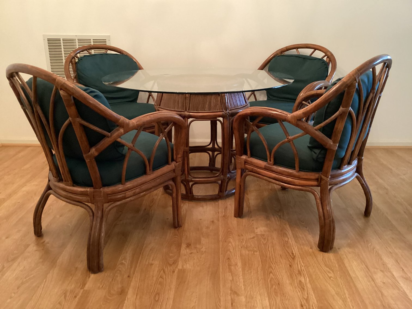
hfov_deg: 58.3
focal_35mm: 31
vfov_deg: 45.4
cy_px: 154
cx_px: 206
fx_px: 369
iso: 640
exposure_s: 1/25
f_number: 2.4
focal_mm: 3.3
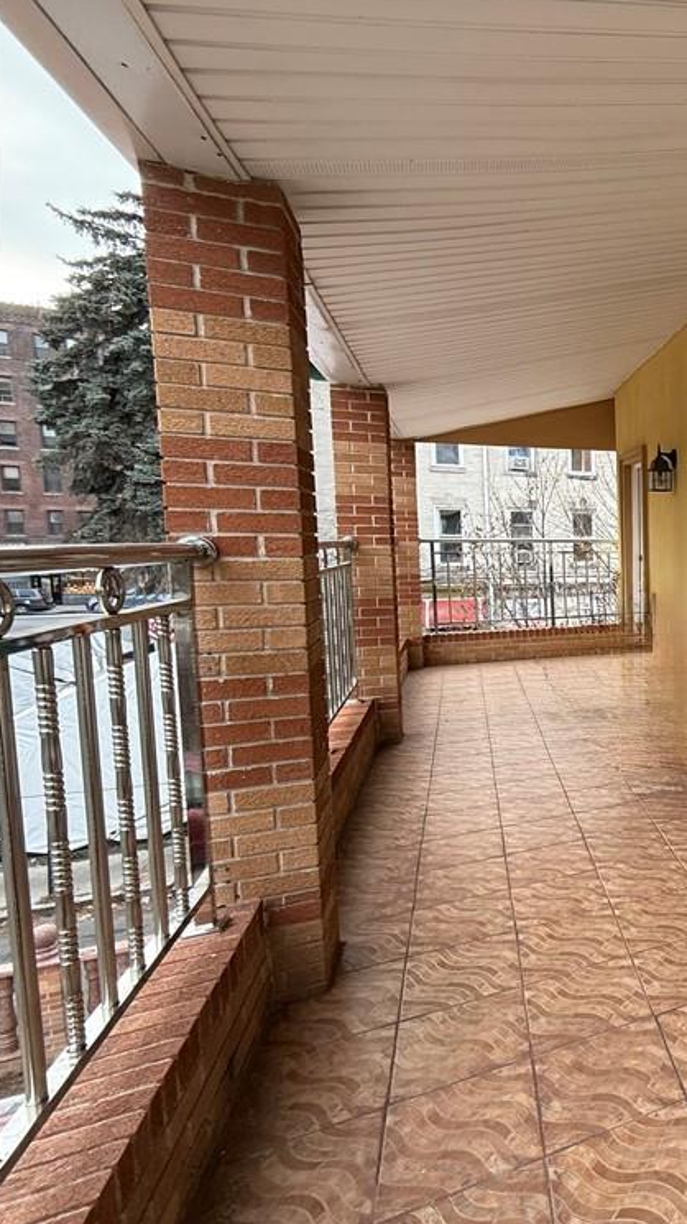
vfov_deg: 83.8
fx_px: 681
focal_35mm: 21
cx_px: 832
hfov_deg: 38.7
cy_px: 594
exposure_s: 1/99
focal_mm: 2.22
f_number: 2.2
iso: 80
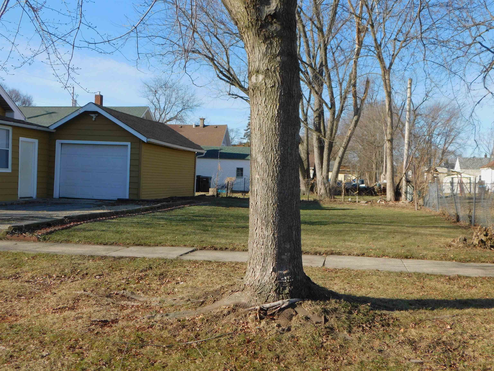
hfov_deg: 51.4
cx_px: 247
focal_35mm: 36
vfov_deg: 39.7
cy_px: 186
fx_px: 514
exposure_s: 1/800
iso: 125
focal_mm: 6.3
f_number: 3.5
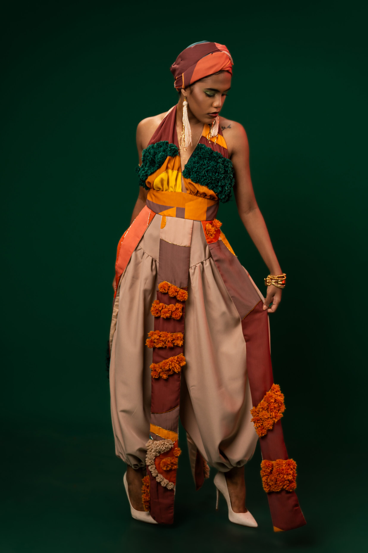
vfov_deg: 32.6
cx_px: 184
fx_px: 943
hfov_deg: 22.1
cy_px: 276
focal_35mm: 62
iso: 100
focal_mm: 41
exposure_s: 1/100
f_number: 5.6
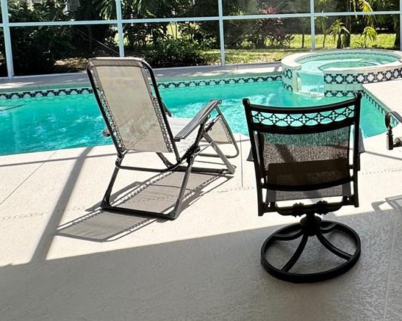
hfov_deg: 41.3
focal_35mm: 40
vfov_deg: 35.1
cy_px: 31
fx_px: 476
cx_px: 379
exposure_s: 1/646
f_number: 2.2
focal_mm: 2.22
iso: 40
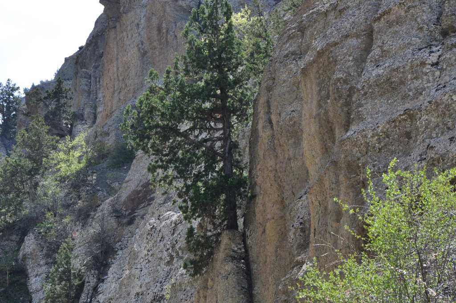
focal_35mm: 120
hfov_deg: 17.1
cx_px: 228
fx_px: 1518
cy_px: 152
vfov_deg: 11.4
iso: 280
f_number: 10
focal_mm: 80
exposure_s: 1/250
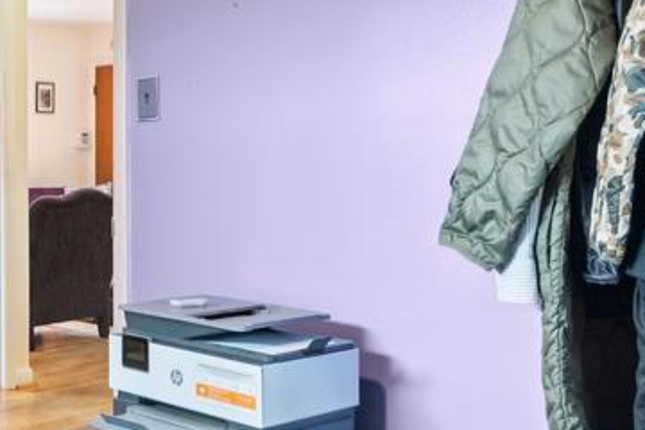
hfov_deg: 32.0
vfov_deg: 24.1
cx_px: -45
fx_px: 1003
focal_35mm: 56
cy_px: 159
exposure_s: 1/8
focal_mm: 14
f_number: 7.1
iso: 400
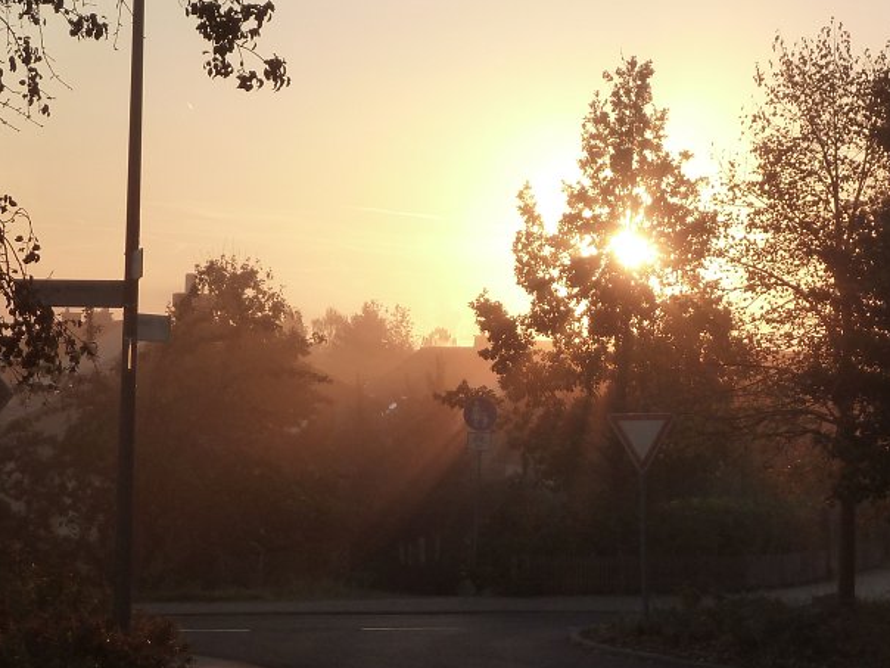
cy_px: 326
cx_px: 623
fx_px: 3137
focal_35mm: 122
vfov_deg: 12.1
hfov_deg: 16.1
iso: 125
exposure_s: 1/400
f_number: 4.1
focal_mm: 11.9
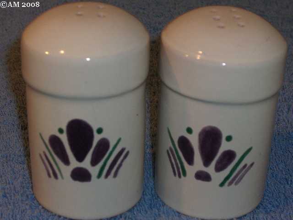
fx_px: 965
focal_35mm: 114
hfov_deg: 17.3
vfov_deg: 13.0
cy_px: 110
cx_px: 146
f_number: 5.4
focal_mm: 23.7
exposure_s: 1/30
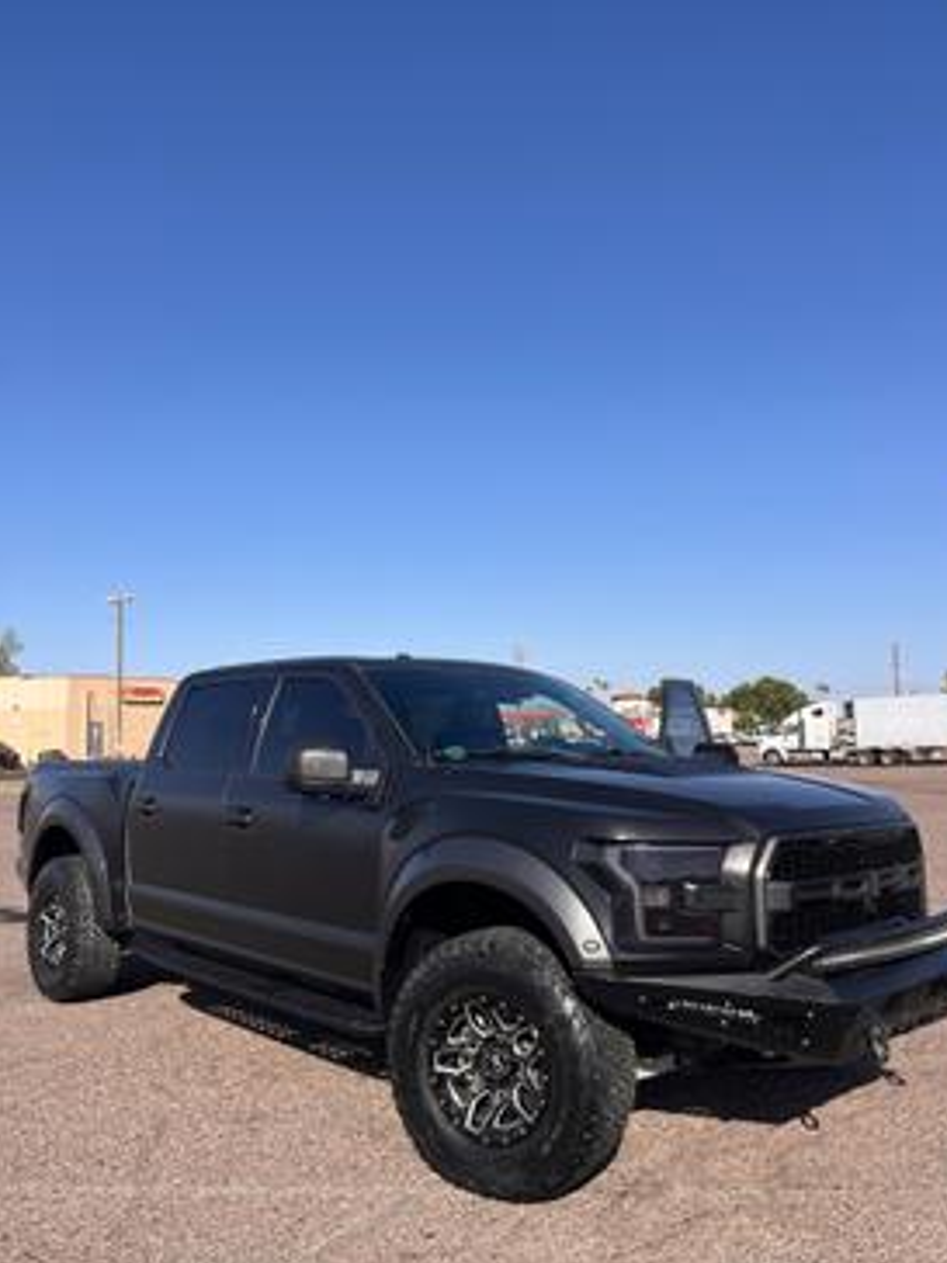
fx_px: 985
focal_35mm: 27
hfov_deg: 51.3
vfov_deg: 65.3
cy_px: 652
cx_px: 489
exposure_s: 1/3521
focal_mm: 5.1
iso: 50
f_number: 1.6
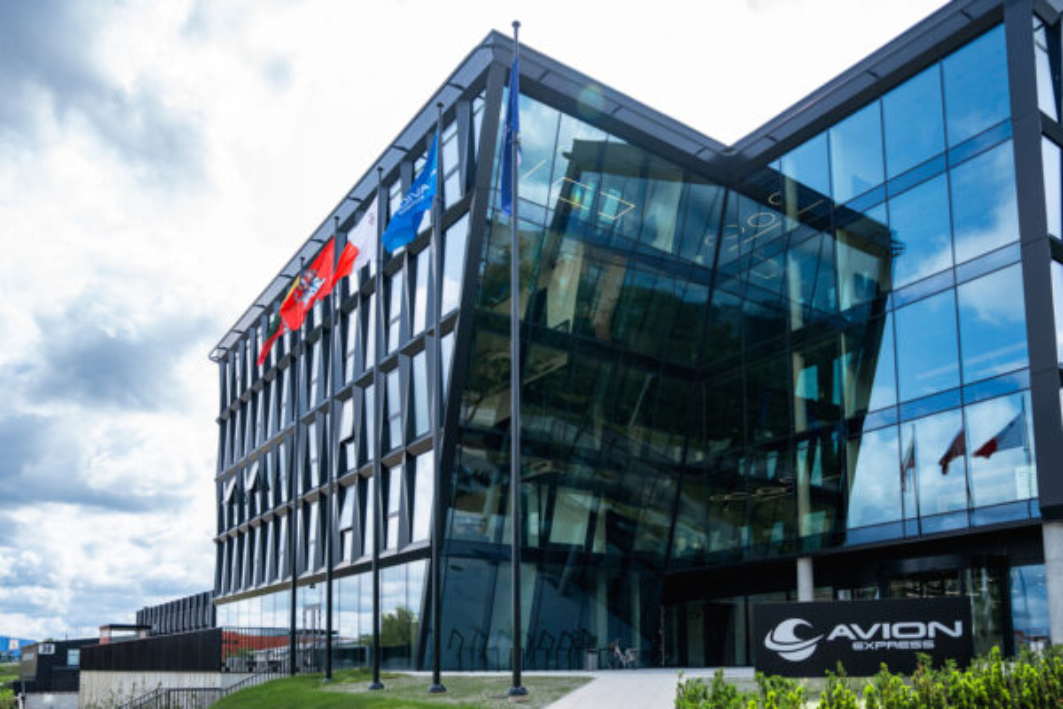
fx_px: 797
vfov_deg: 47.9
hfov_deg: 67.4
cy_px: 354
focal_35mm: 27
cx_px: 532
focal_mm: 27
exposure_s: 1/1600
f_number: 2.8
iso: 200
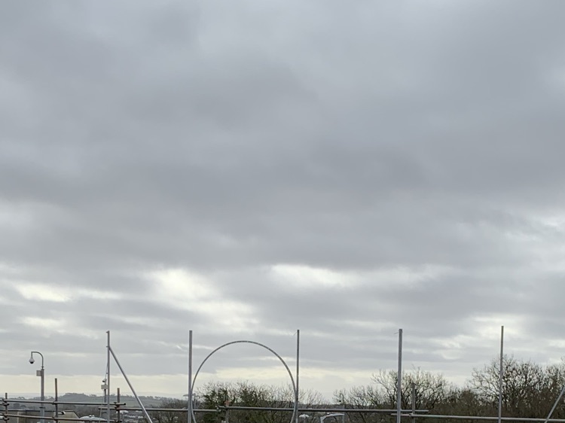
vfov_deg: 20.0
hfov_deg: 27.4
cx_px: 325
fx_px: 1158
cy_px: 443
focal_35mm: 71
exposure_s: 1/1779
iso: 25
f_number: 1.8
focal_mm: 4.25
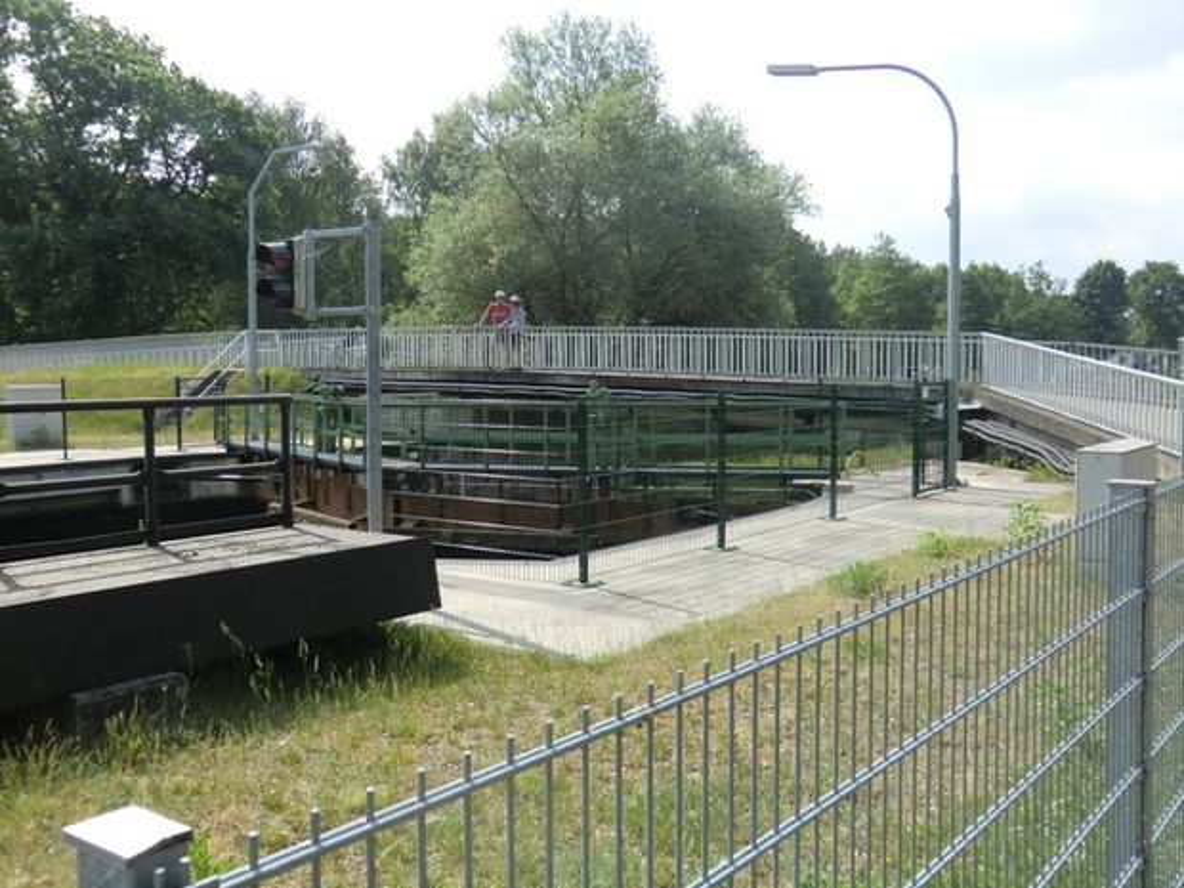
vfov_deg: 41.8
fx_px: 1163
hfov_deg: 54.0
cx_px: 592
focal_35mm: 34
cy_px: 444
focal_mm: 6.1
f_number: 3.6
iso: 64
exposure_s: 1/400
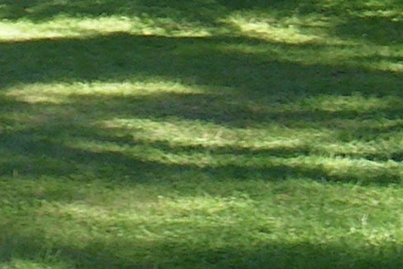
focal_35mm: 216
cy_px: -271
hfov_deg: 9.4
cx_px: 434
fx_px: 2418
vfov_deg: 6.2
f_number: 3.5
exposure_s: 1/60
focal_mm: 5
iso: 50
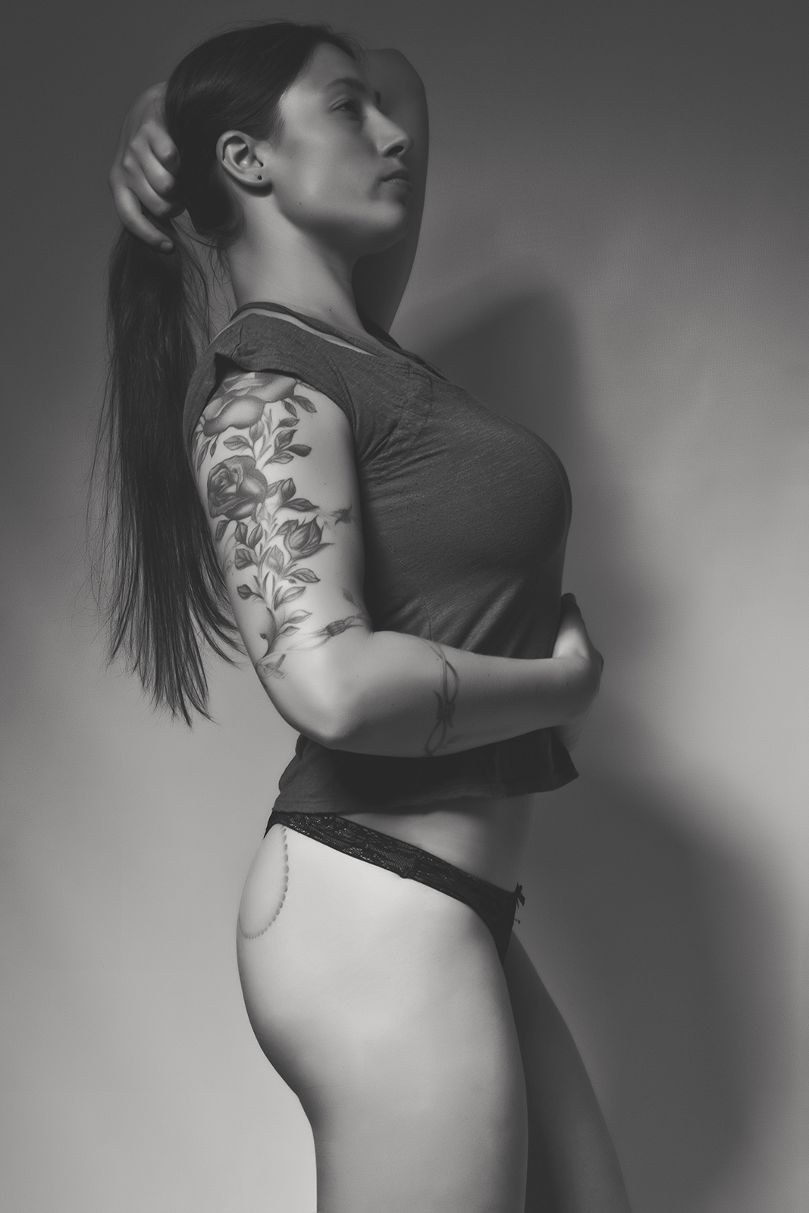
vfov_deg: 24.6
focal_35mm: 82
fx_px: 2780
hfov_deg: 16.6
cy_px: 606
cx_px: 404
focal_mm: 55
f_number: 16
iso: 100
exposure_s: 1/100
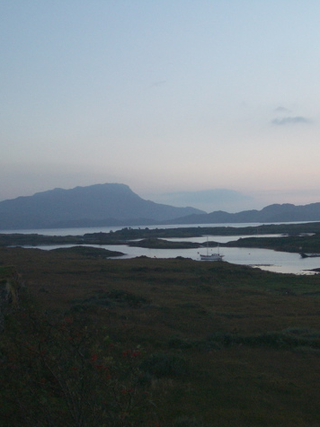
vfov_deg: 29.4
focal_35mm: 66
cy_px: 215
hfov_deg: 22.1
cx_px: 224
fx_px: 814
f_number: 3.1
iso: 100
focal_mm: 8.2
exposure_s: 1/100
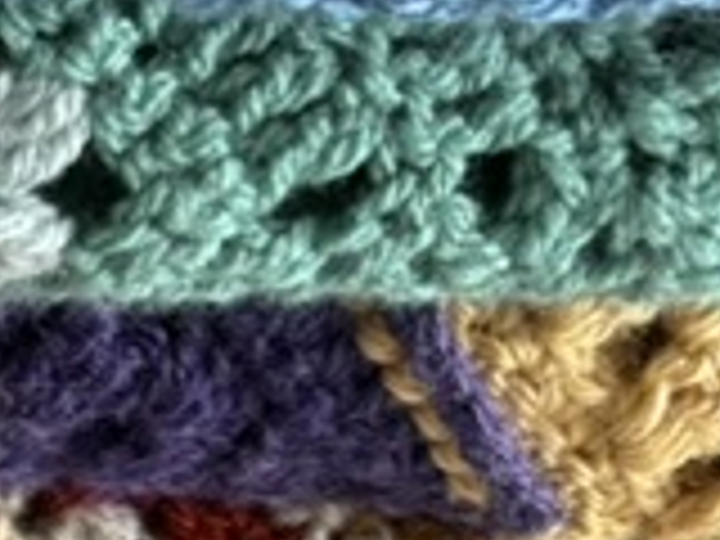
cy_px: 454
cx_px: -1084
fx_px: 3203
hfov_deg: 10.7
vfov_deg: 9.6
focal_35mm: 154
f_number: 1.78
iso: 200
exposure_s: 1/95
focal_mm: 6.76
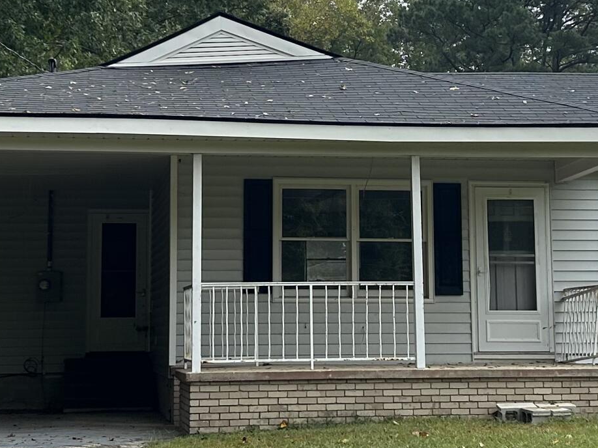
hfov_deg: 23.0
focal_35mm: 85
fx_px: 1468
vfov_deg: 17.3
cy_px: 146
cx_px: 322
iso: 50
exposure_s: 1/3460
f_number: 1.5
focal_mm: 5.7
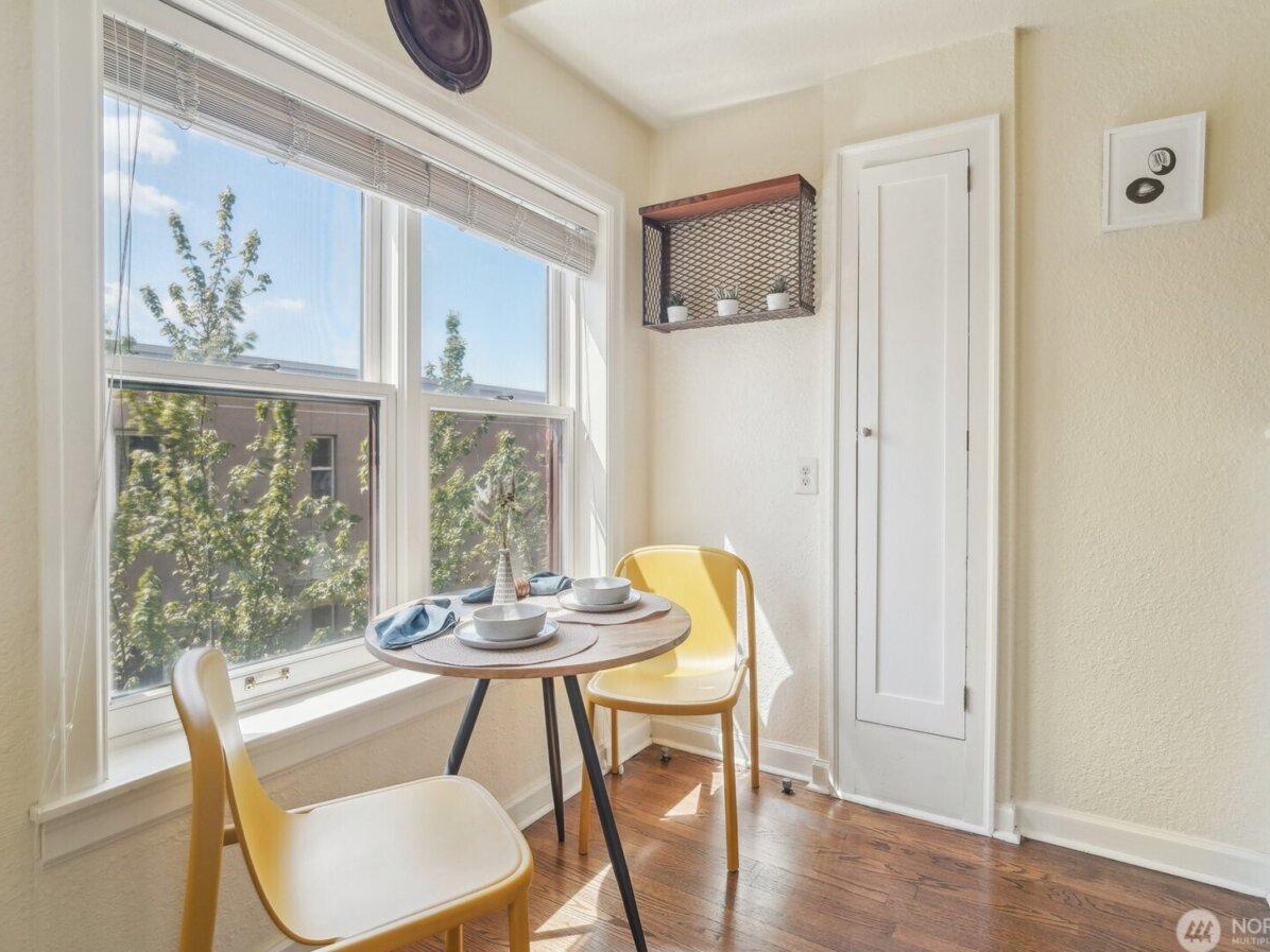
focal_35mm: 18
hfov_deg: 87.7
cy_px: 470
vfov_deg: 71.6
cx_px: 647
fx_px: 660
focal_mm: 16
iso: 1600
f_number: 8
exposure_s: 1/320
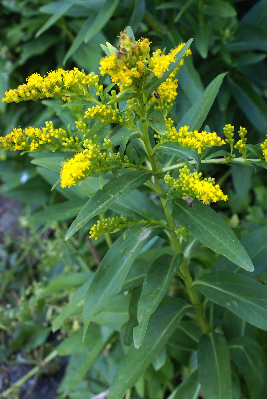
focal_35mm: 61
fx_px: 672
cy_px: 196
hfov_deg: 22.5
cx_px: 142
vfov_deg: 33.1
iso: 200
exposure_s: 1/60
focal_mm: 35
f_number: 5.6
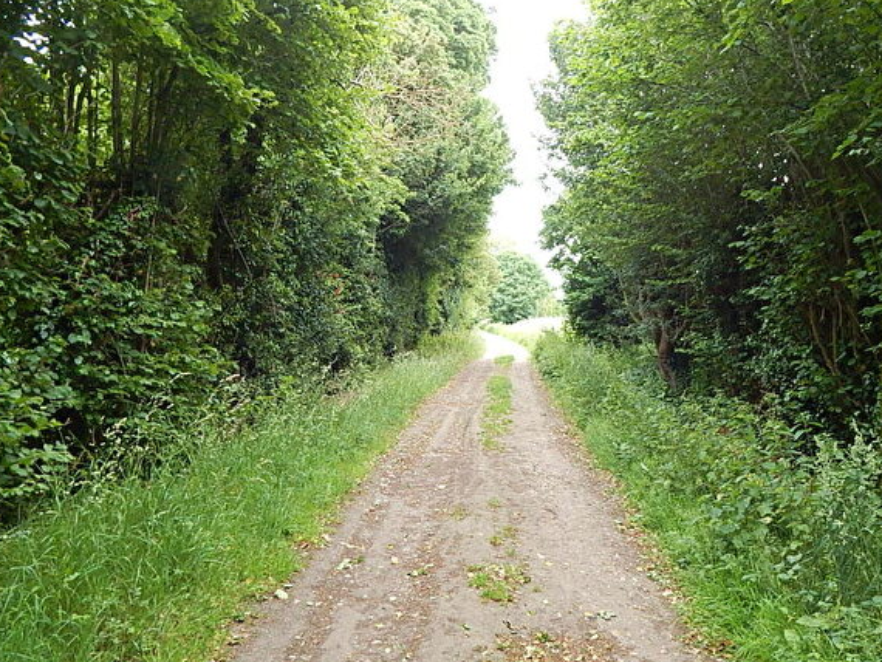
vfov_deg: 51.4
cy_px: 324
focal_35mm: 27
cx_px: 495
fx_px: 688
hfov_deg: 65.1
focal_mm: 4
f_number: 3
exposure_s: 1/80
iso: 125
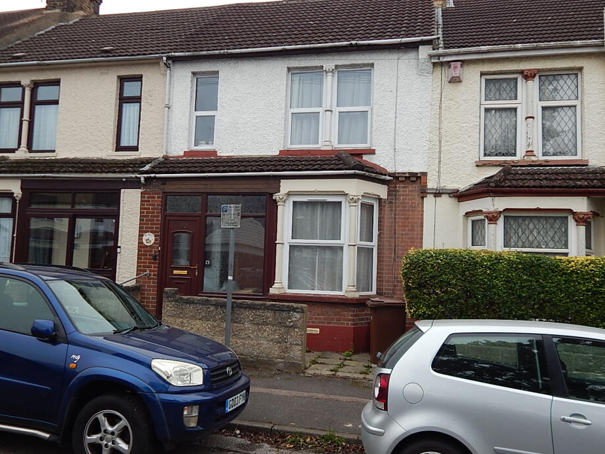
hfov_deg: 58.3
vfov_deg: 45.4
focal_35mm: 31
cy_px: 222
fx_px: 542
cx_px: 294
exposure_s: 1/200
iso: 125
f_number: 3.2
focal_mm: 5.1
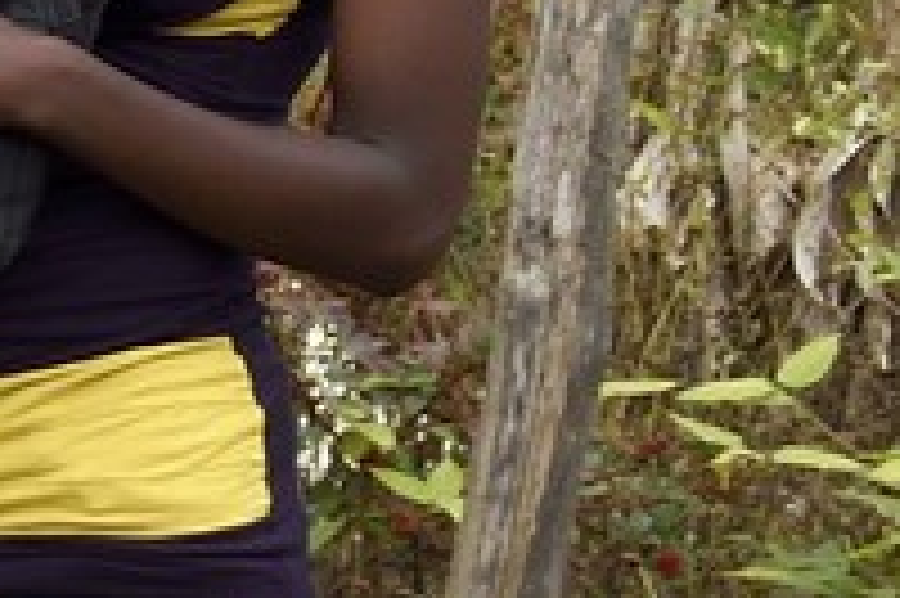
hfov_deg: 7.6
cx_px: -2668
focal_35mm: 192
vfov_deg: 7.1
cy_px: 611
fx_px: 4796
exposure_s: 1/250
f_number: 11
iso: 400
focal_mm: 24
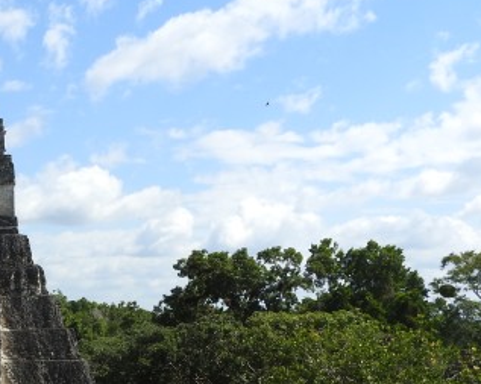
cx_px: -36
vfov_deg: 20.5
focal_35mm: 74
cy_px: 287
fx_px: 1052
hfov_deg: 24.2
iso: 100
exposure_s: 1/1250
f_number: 3.5
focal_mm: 5.4
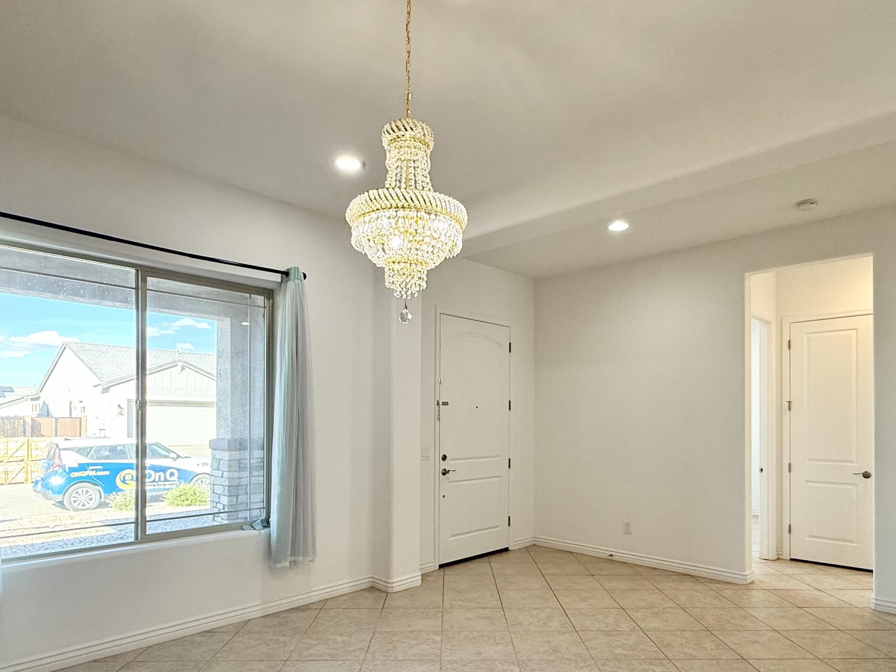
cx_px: 465
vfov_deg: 60.3
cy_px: 421
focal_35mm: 22
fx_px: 569
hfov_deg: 76.4
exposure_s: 1/120
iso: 125
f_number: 2.2
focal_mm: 2.22
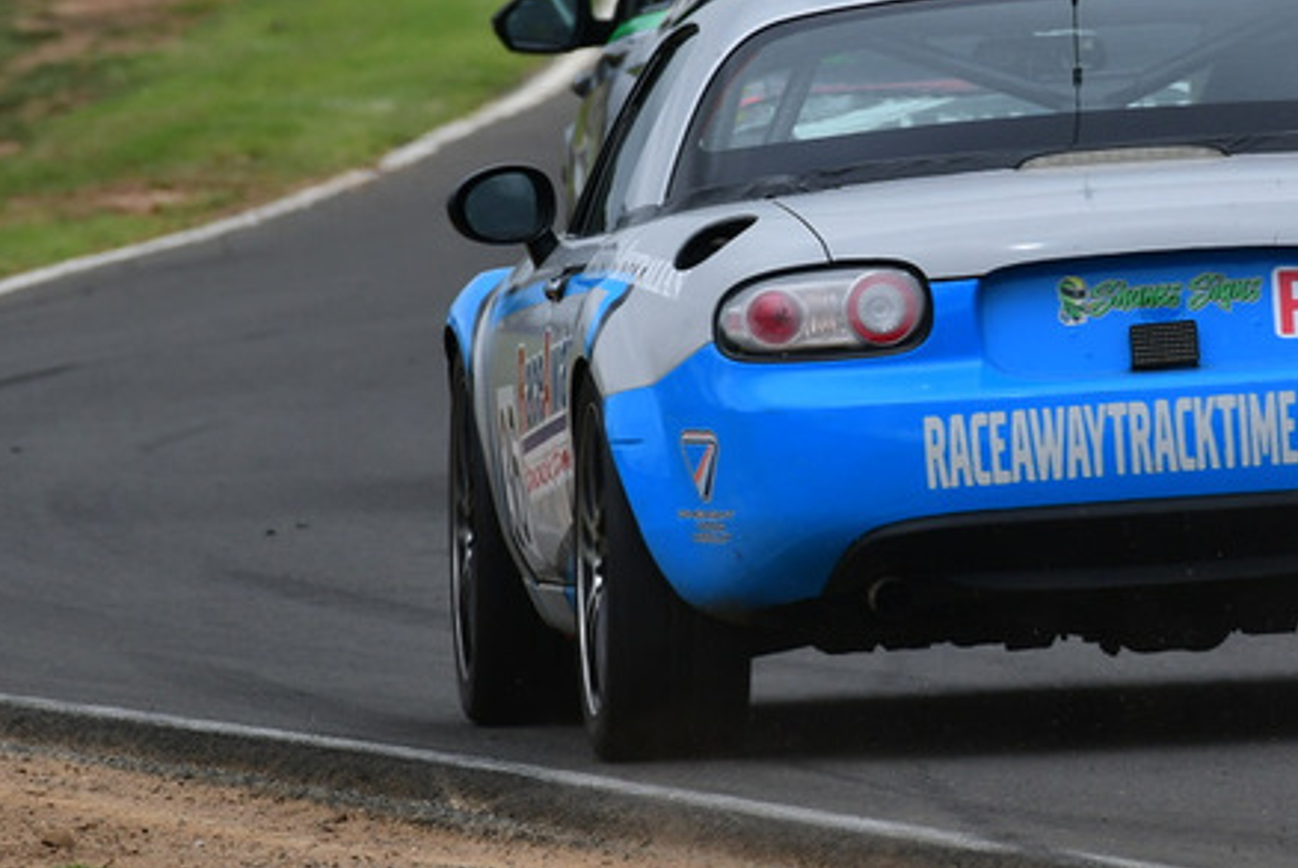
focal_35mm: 1314
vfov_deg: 1.0
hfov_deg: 1.6
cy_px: 92
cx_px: 978
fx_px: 47423
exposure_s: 1/640
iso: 320
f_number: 10
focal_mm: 480
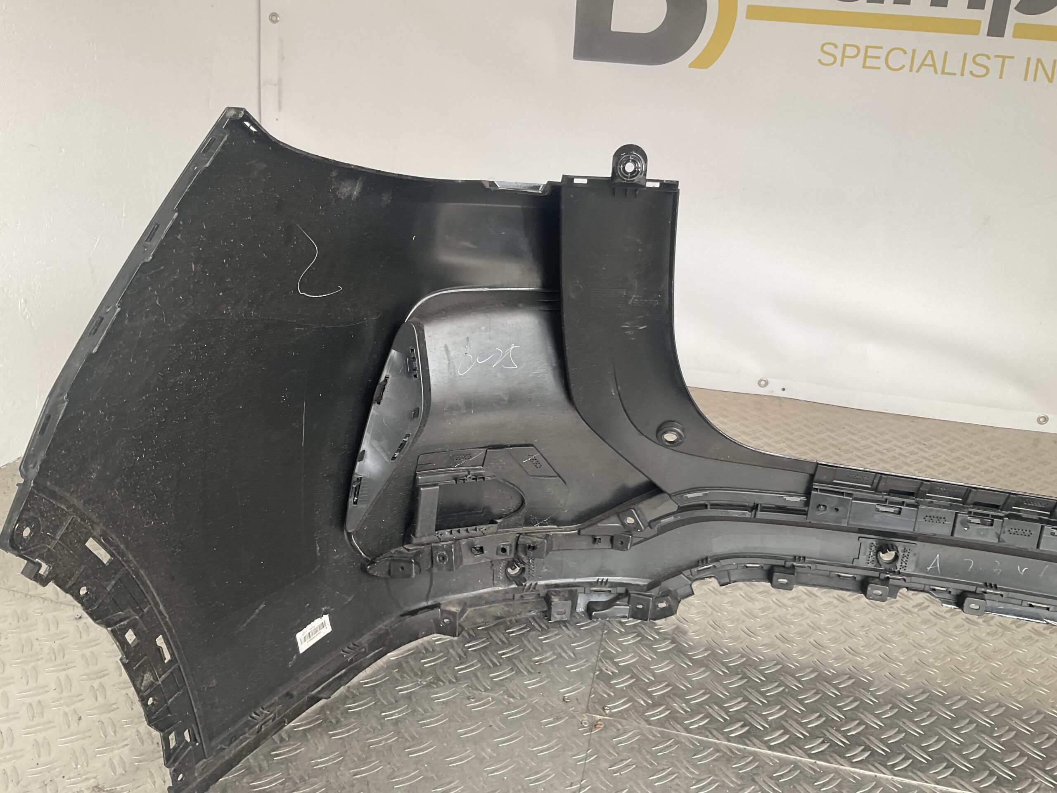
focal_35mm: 29
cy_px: 396
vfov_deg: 48.2
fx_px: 886
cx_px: 528
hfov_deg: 61.7
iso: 40
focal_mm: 3
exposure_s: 1/120
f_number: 1.8
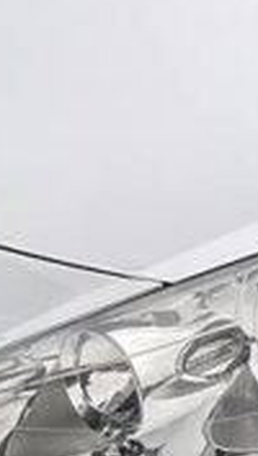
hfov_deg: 8.7
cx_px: 503
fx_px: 1612
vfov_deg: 16.0
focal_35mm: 133
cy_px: 77
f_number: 1.73
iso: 106
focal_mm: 4.38
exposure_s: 1/255
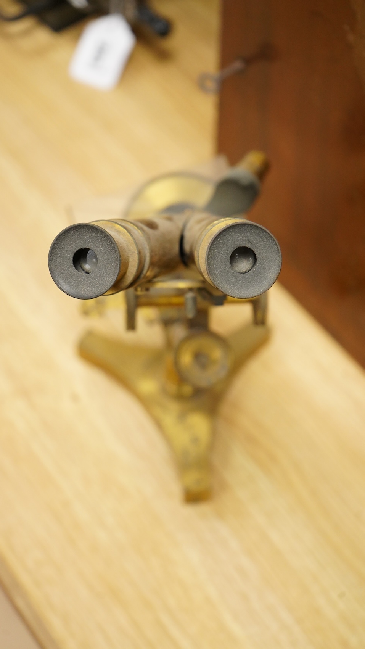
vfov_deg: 29.0
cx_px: 155
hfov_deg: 16.5
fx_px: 1256
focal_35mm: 73
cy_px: 322
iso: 4000
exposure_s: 1/200
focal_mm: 69
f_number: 5.6
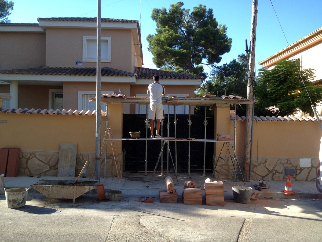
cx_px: 161
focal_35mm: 35
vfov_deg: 40.7
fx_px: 326
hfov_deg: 52.6
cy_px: 121
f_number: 2.4
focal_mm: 4.28
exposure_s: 1/476
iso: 50
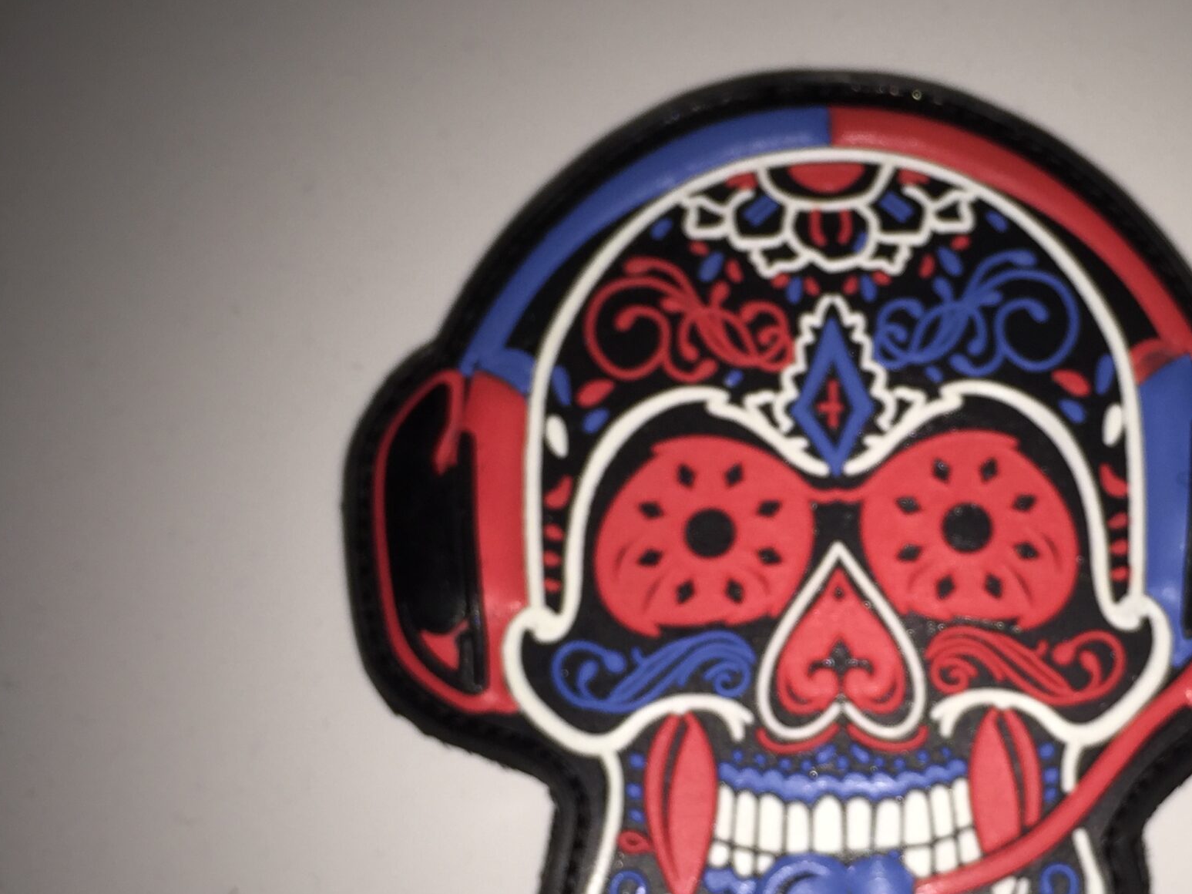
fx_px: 1653
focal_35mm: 48
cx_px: 894
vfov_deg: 30.2
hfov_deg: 38.6
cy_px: 529
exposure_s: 1/209
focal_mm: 4.15
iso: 32
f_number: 2.2
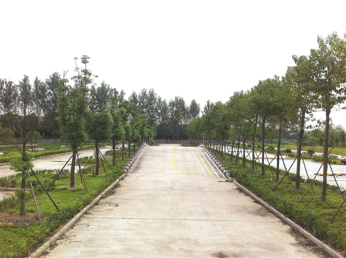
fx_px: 349
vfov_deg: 40.6
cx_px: 173
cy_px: 129
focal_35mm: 35
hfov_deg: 52.7
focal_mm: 3.85
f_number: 2.8
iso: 80
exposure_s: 1/862
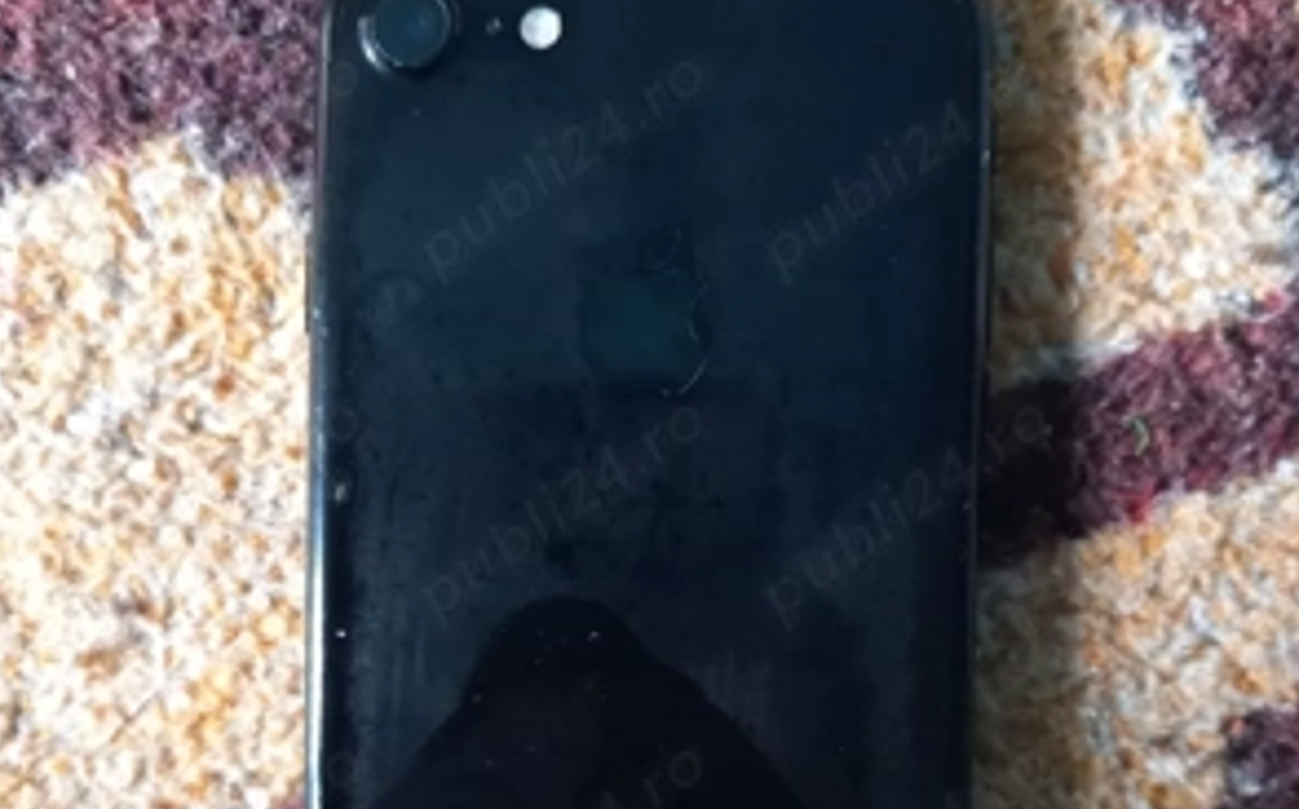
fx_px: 1379
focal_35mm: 39
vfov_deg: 32.3
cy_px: 561
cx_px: 650
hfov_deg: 50.4
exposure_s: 1/20
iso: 640
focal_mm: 4
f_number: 1.8
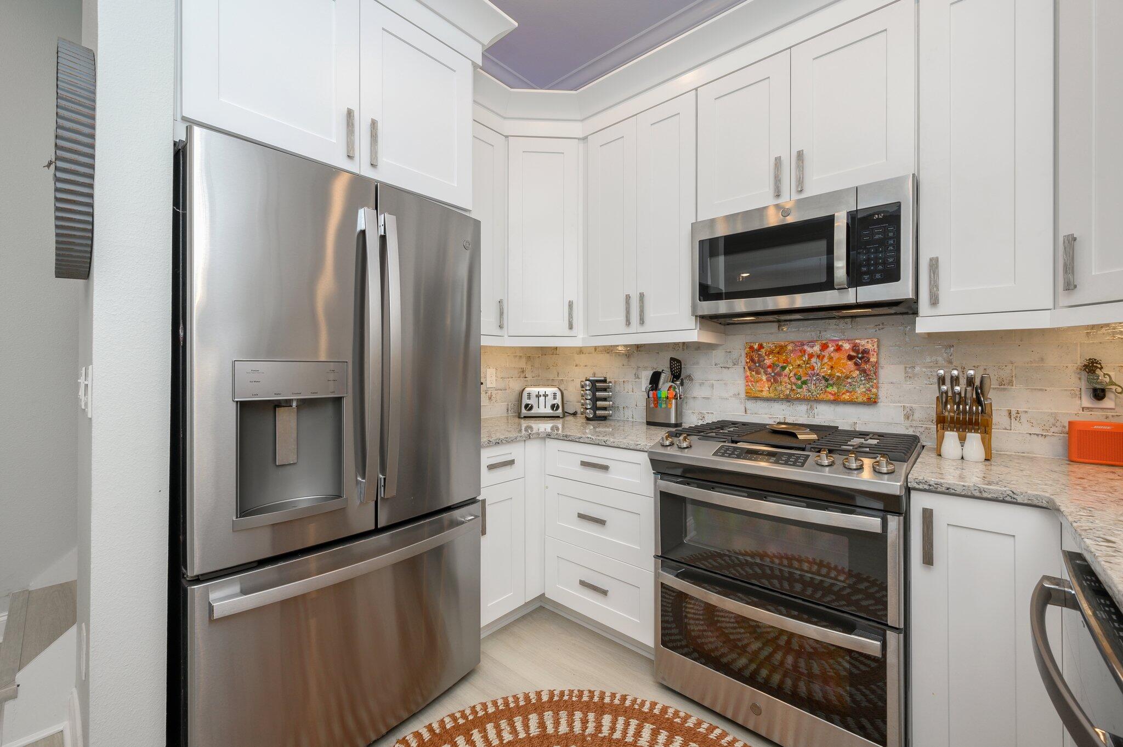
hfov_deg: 104.3
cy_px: 374
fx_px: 436
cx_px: 562
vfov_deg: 81.1
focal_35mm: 14
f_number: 9
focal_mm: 14
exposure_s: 1/30
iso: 200
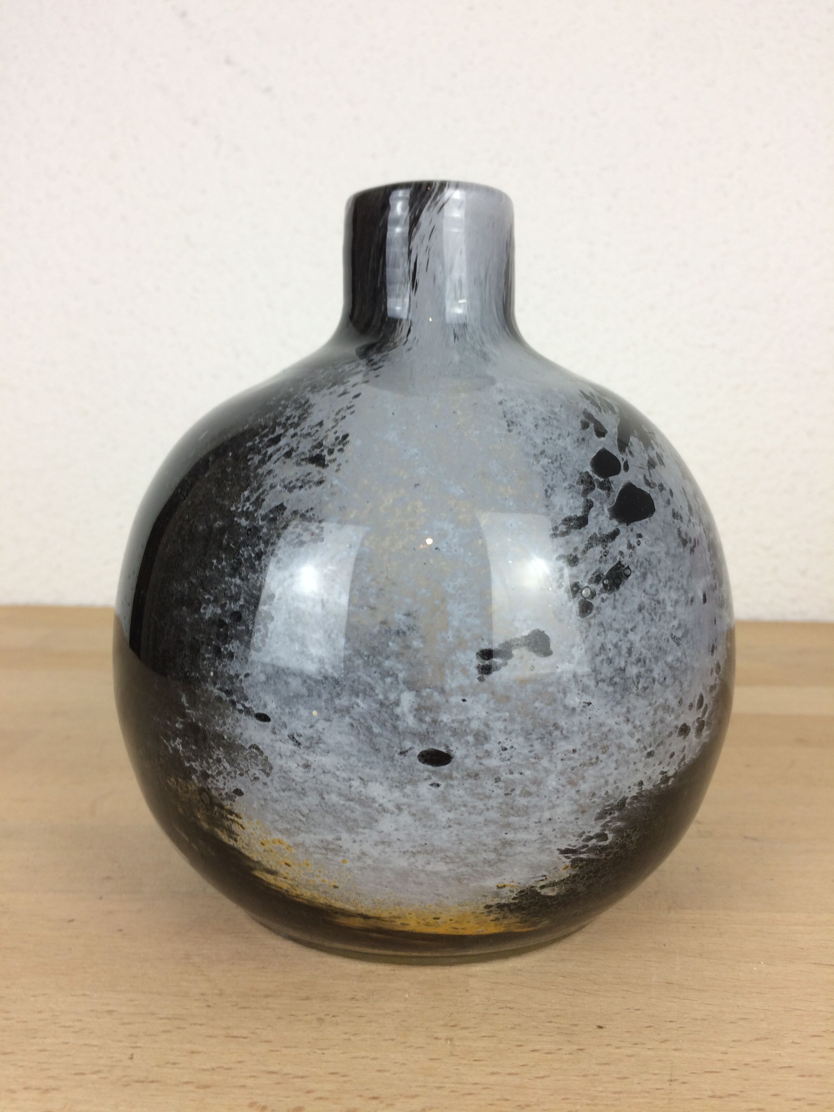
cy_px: 556
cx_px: 417
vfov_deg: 61.7
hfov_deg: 48.2
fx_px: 932
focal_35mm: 29
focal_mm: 4.15
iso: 32
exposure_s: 1/50
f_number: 2.2
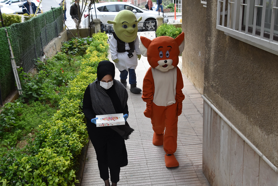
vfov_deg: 29.9
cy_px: 93
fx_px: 348
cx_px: 139
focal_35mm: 45
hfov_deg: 43.6
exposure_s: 1/400
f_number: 8
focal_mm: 30
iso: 800
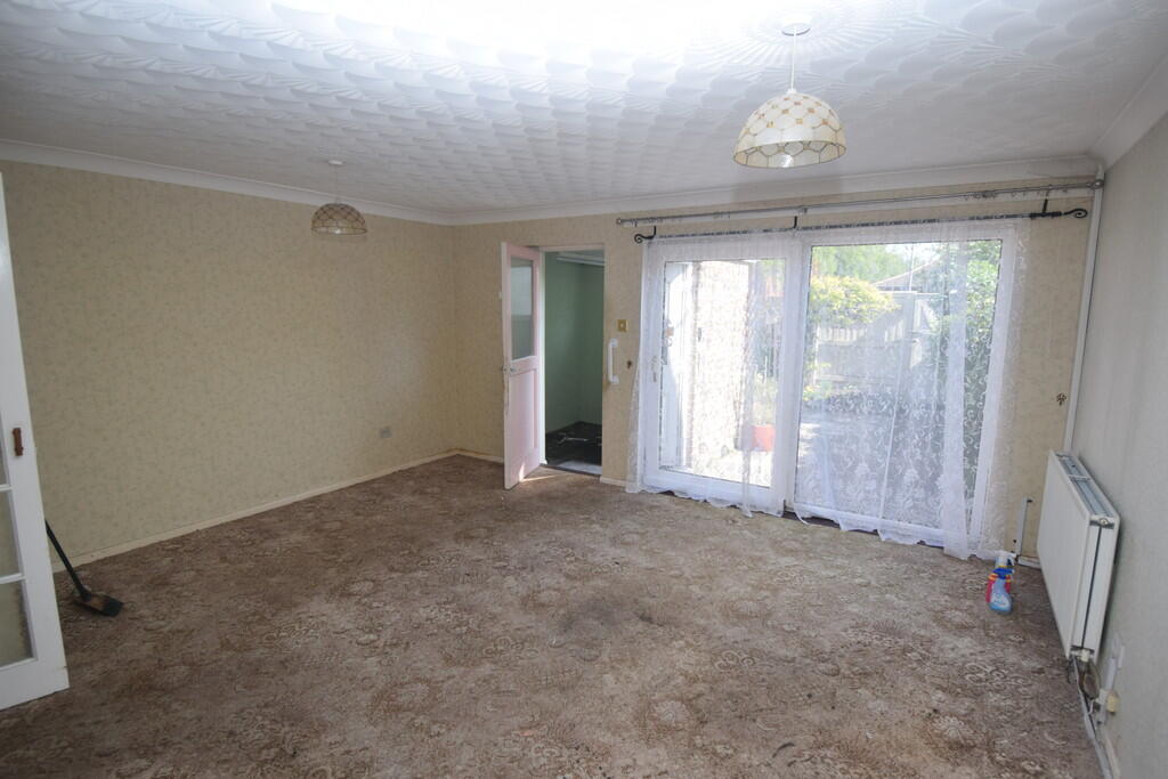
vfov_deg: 67.4
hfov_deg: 90.0
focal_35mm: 18
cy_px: 390
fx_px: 584
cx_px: 584
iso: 400
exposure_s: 1/160
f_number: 6.3
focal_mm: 12
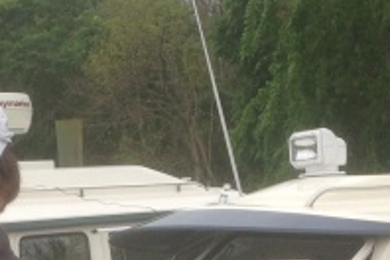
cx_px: 169
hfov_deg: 14.8
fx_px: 1506
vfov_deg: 9.7
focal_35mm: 139
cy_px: 341
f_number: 2.4
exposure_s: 1/484
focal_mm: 4.12
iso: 50
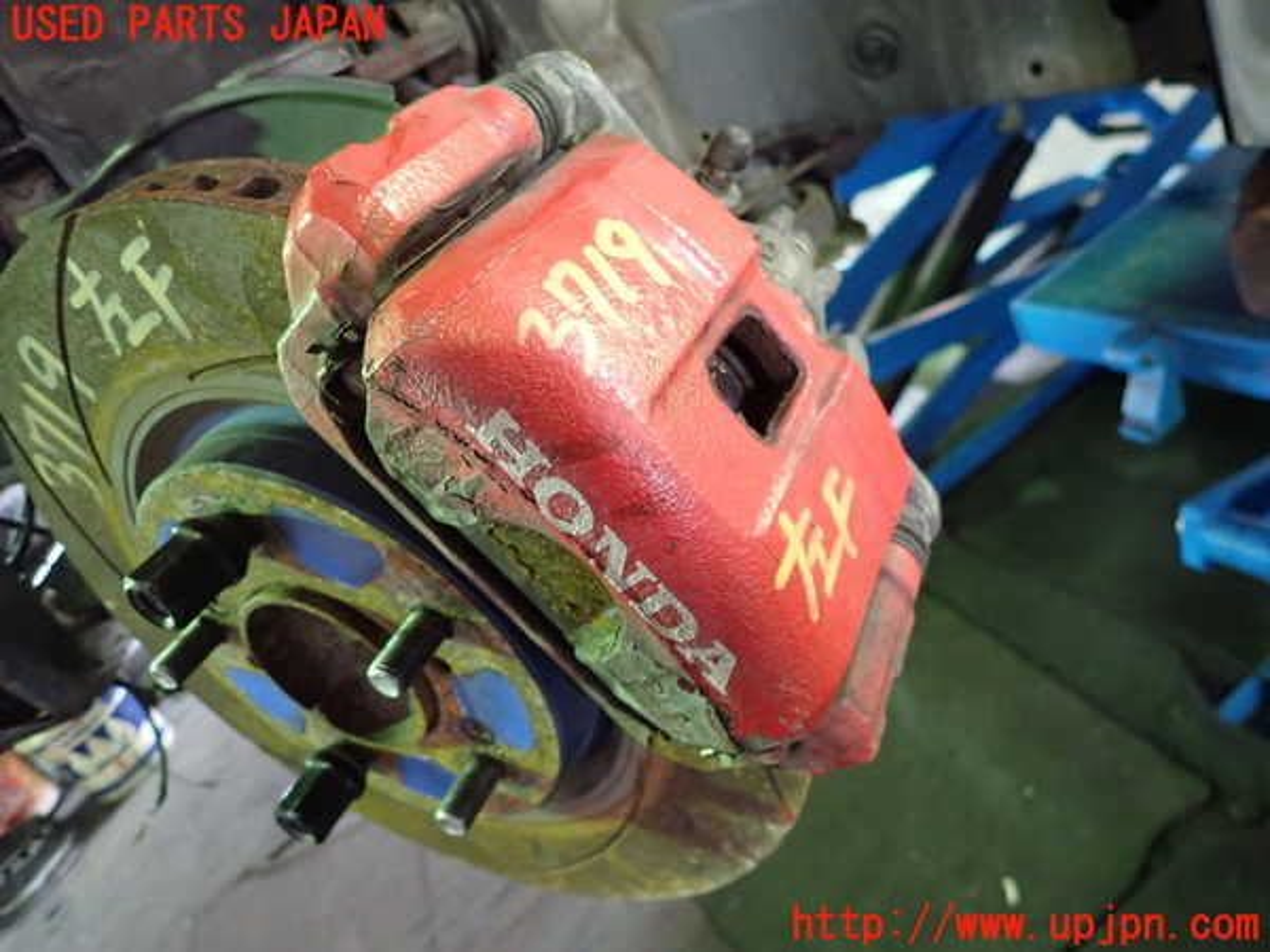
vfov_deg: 54.9
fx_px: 917
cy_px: 476
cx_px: 635
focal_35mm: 25
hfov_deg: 69.4
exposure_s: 1/30
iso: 640
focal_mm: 4.5
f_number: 2
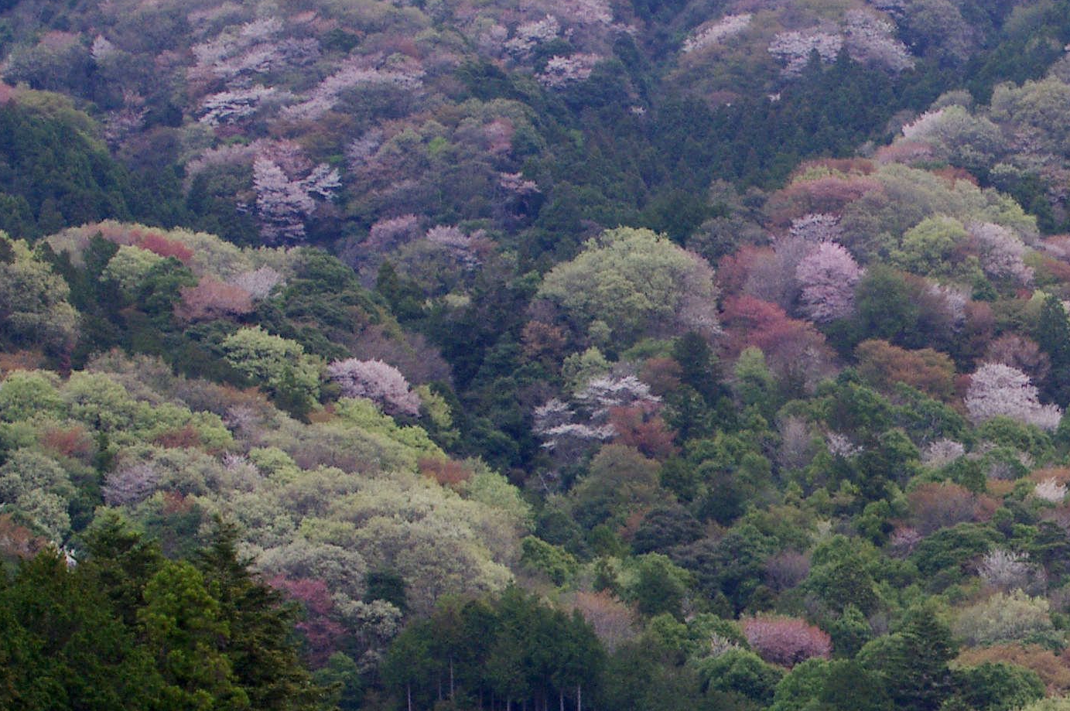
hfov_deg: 11.0
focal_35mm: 186
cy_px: 724
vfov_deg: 7.3
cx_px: 1011
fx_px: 5522
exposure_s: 1/80
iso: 200
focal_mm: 40
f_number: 8
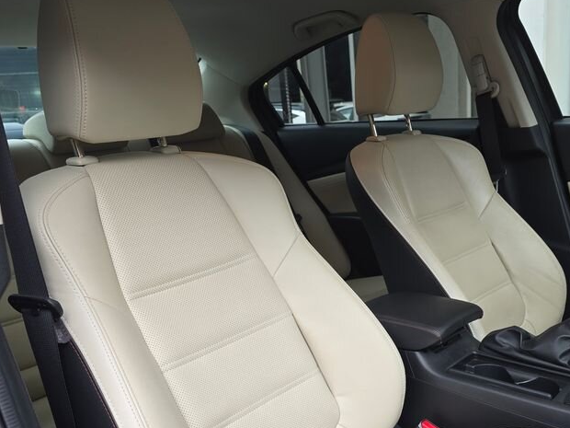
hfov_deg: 48.4
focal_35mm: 38
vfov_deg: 37.0
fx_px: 626
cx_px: 367
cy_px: 312
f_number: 1.7
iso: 80
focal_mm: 6.3
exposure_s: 1/180
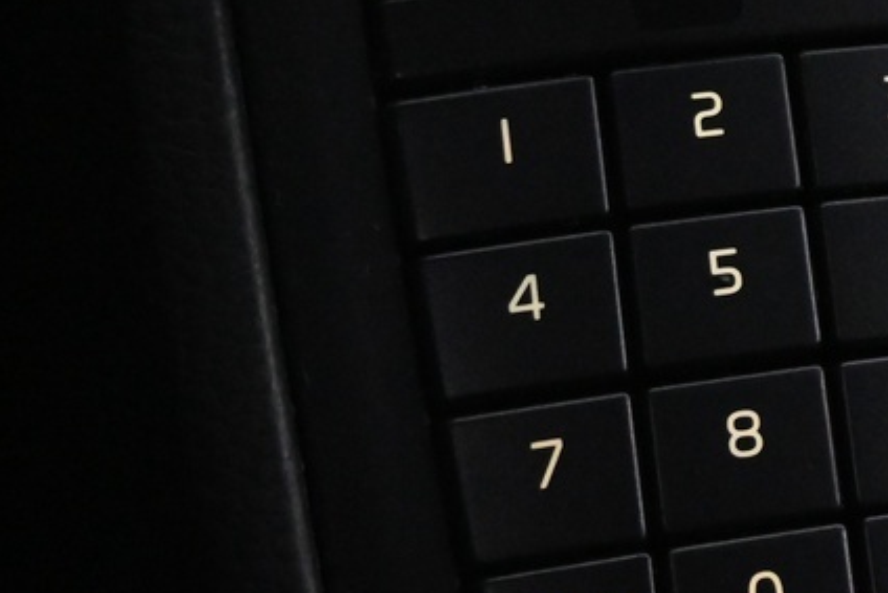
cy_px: -88
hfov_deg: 15.0
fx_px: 3109
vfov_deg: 10.7
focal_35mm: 126
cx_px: 1359
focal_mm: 22
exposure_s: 1/40
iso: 4000
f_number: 4
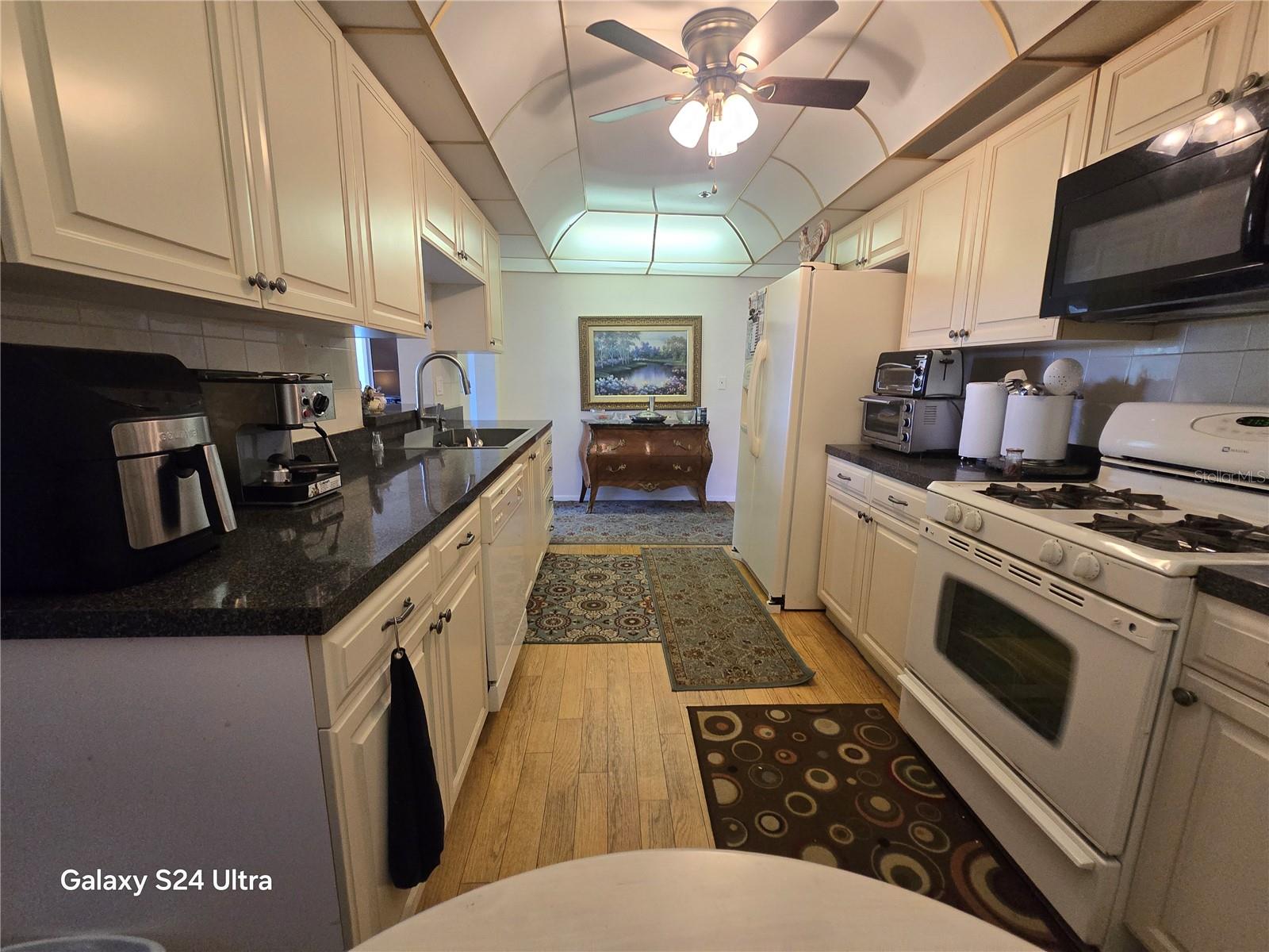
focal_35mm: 13
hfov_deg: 106.2
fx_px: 477
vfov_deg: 89.9
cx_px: 634
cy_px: 476
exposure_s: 1/60
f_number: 2.2
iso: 500
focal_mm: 2.2
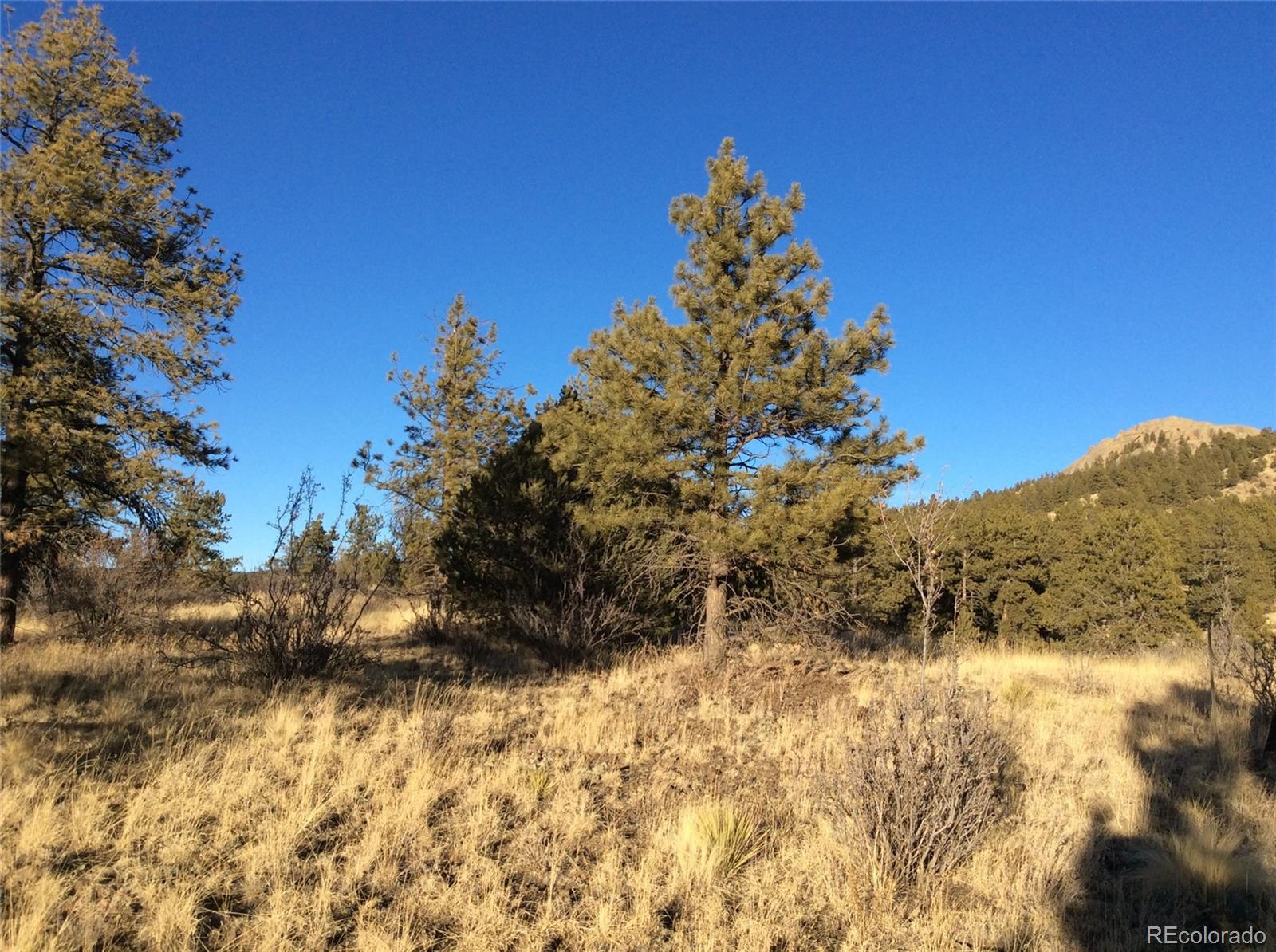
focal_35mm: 32
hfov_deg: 56.9
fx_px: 1177
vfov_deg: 44.0
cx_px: 638
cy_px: 476
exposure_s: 1/923
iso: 32
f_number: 2.4
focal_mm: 3.3
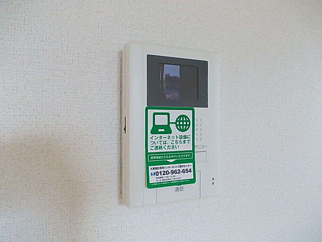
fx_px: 260
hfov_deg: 63.4
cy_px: 121
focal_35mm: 28
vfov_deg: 49.7
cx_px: 161
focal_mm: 4
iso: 200
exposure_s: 1/100
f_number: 2.7
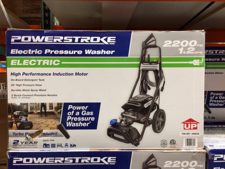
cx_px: 112
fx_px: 188
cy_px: 84
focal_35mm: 29
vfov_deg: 48.2
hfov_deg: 61.7
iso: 200
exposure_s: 1/30
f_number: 2.2
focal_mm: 4.15
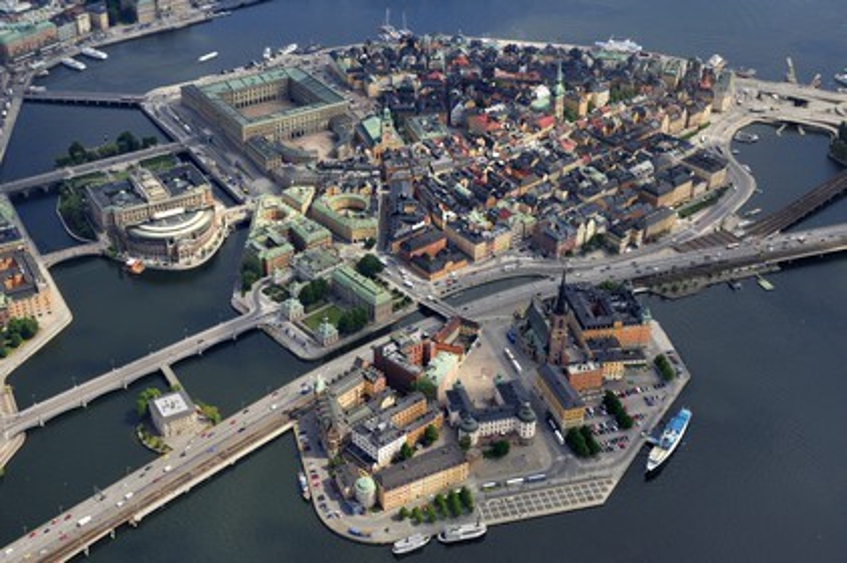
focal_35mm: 42
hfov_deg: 46.4
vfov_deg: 31.8
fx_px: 987
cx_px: 424
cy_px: 282
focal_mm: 28
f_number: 4
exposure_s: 1/1000
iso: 100
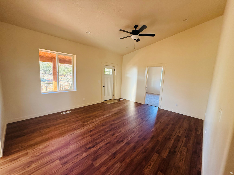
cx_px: 117
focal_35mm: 14
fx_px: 95
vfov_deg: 85.7
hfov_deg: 102.1
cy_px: 88
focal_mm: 2.22
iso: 320
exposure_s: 1/120
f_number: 2.2
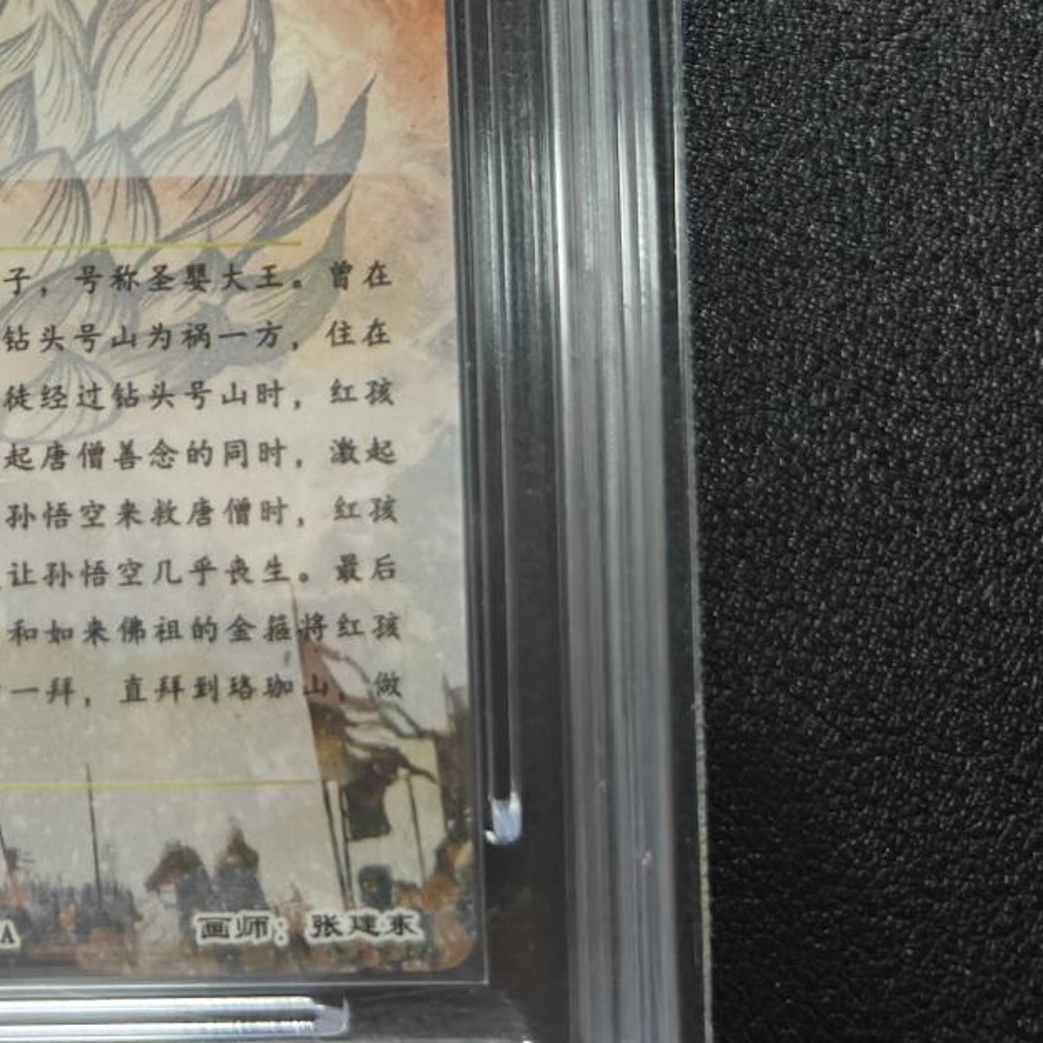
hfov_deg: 26.4
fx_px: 2079
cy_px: -148
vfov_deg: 25.7
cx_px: -45
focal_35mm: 61
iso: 160
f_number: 1.8
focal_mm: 5.59
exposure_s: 1/50
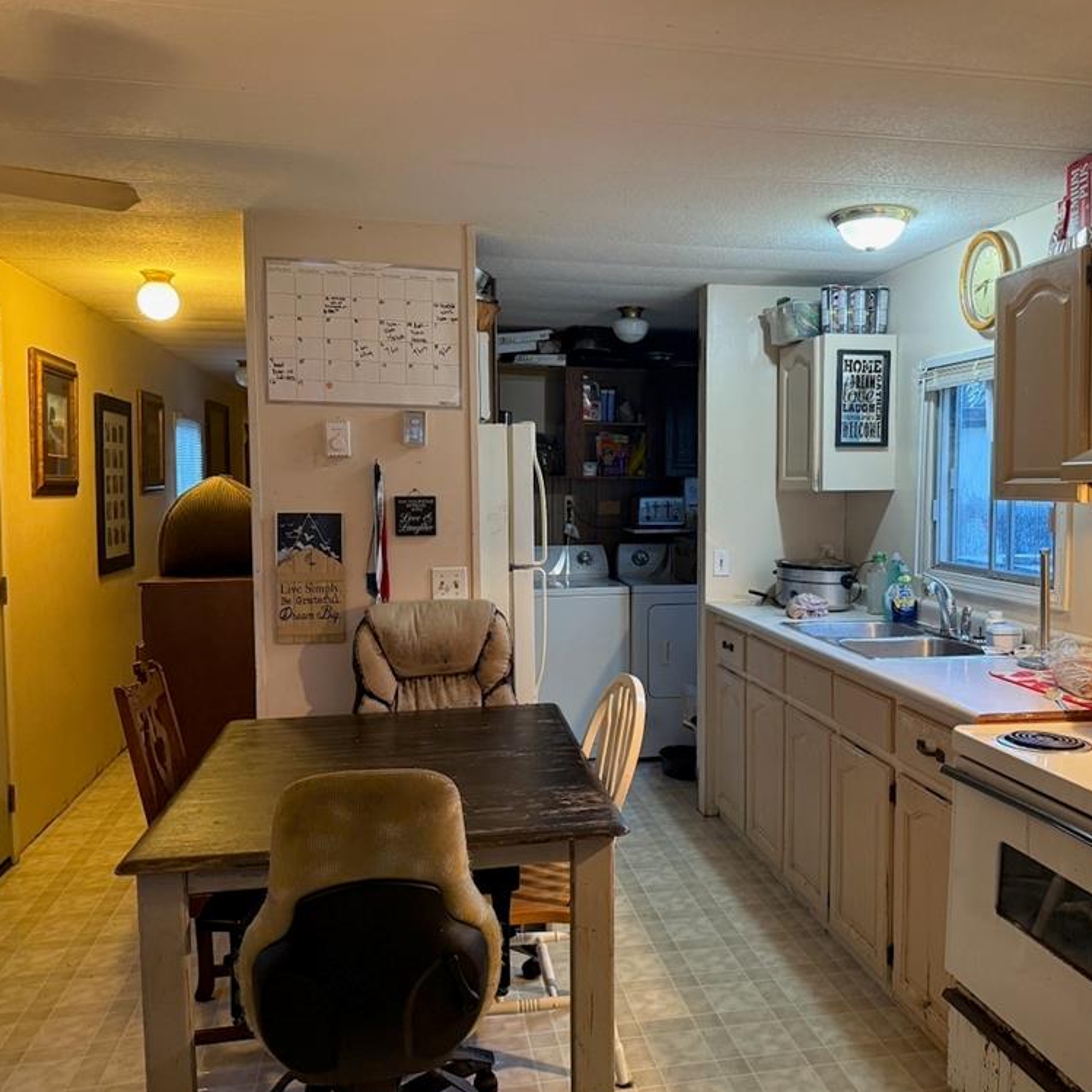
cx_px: 643
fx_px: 1035
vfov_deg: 55.6
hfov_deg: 55.3
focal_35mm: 29
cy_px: 547
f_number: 1.78
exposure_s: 1/60
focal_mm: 6.76
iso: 400
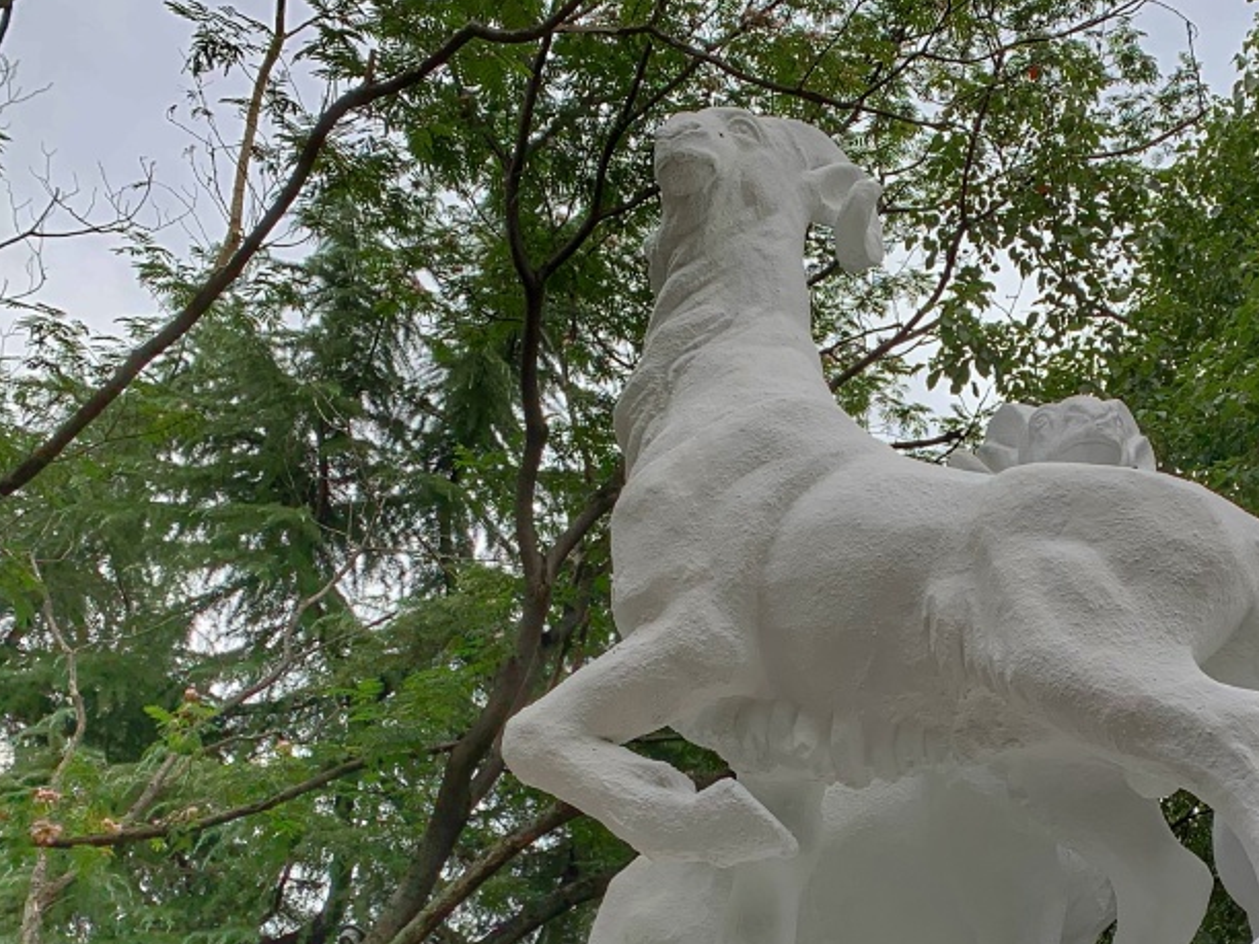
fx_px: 1855
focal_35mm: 51
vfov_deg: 27.9
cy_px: 761
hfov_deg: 36.1
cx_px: 1029
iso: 25
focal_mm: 4.25
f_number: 1.8
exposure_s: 1/643
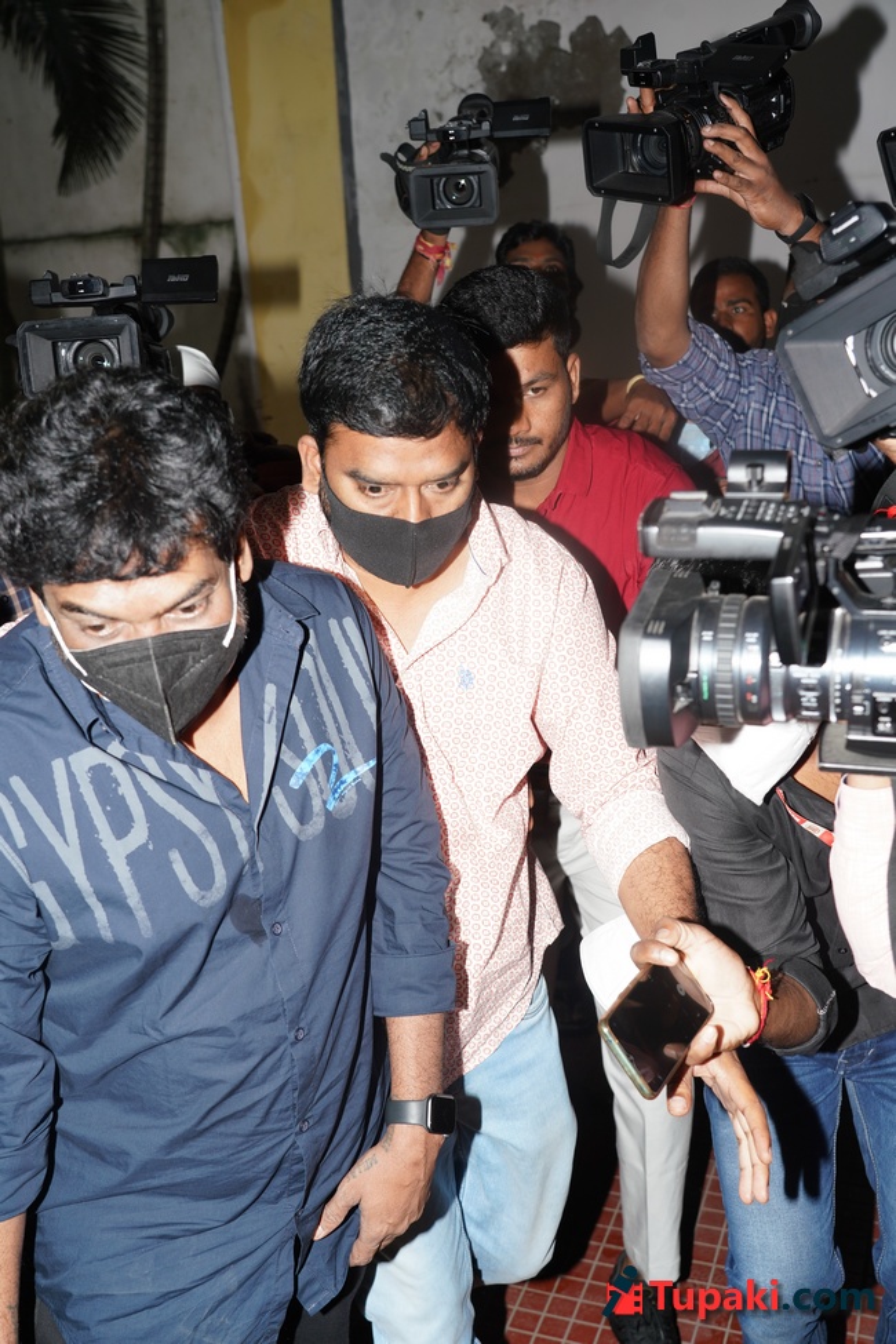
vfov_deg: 53.1
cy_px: 672
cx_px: 448
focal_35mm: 36
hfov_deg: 36.9
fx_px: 1344
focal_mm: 36
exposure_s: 1/250
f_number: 5
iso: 320
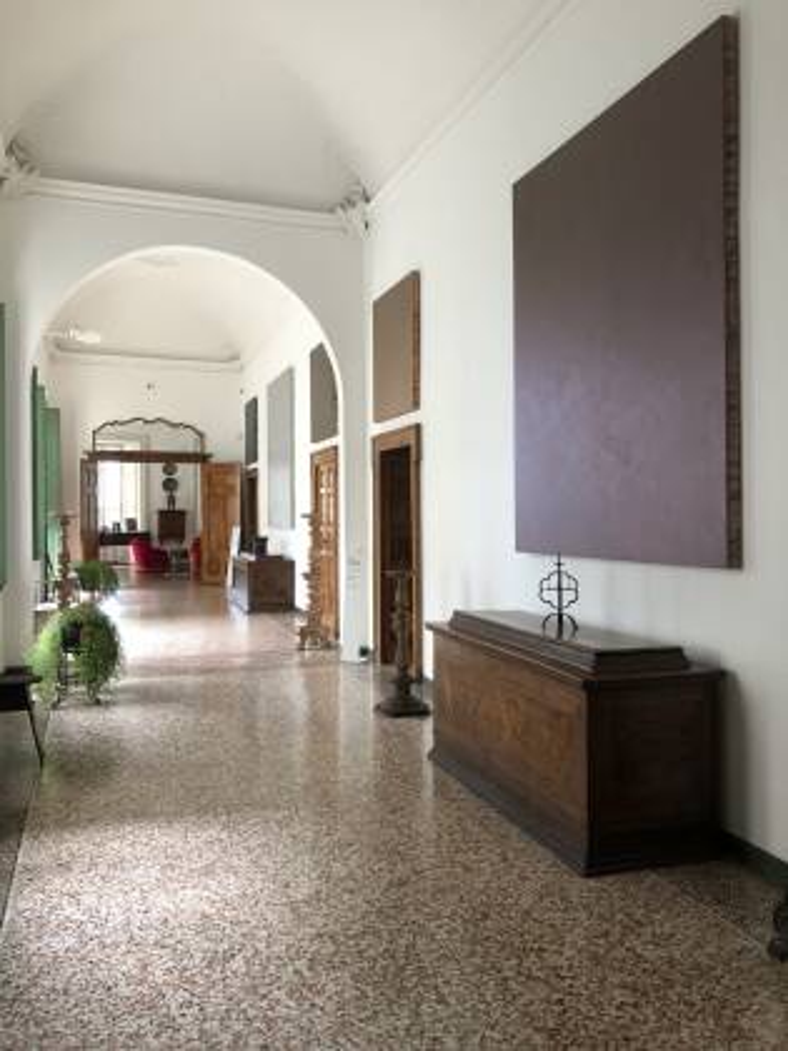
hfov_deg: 49.7
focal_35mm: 28
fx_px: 850
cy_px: 526
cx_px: 394
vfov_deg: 63.4
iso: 40
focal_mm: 3.99
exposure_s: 1/24
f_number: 1.8
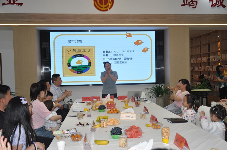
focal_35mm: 36
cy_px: 75
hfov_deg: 53.2
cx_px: 114
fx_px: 227
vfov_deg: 36.7
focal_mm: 24
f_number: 3.8
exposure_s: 1/125
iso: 400
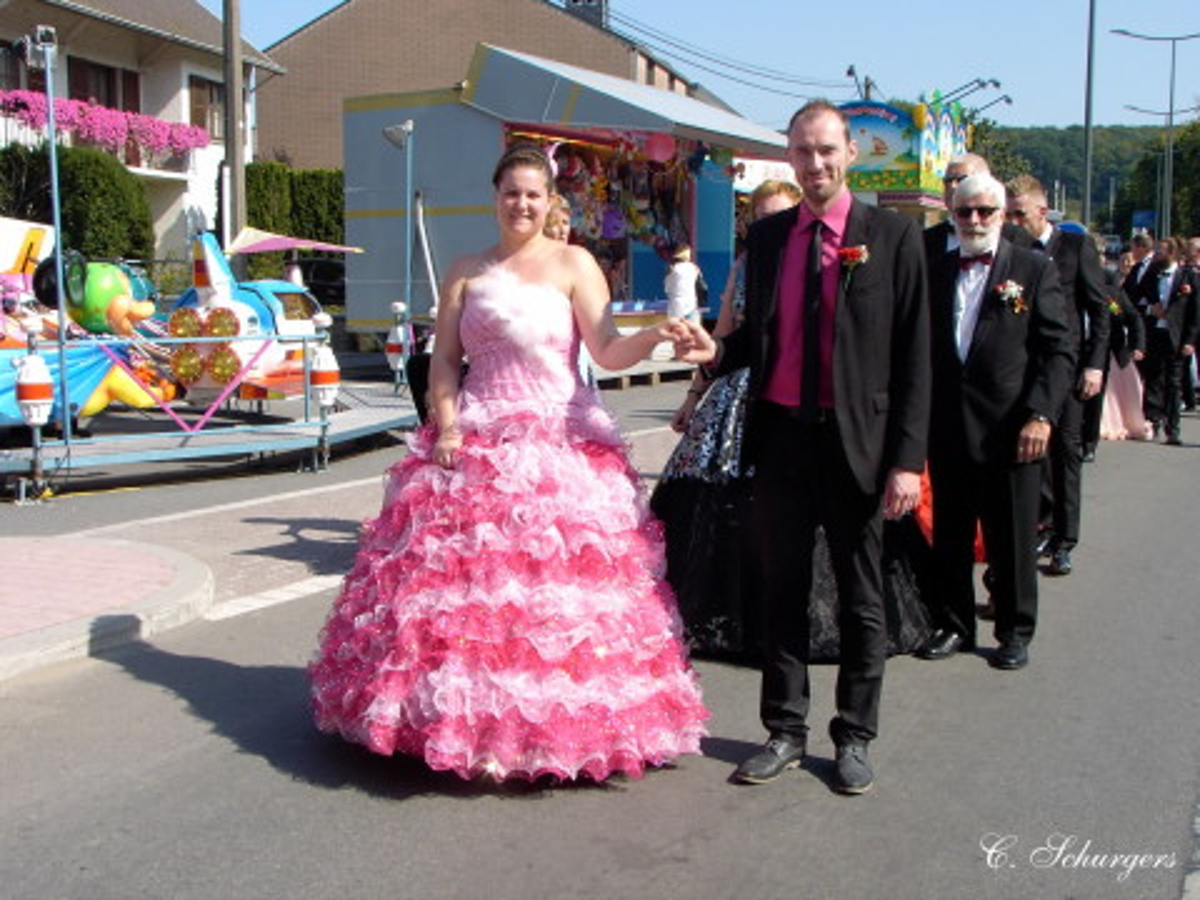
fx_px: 1595
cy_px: 450
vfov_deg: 31.5
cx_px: 600
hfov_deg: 41.2
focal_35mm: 46
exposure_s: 1/240
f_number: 5
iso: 70
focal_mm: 7.1
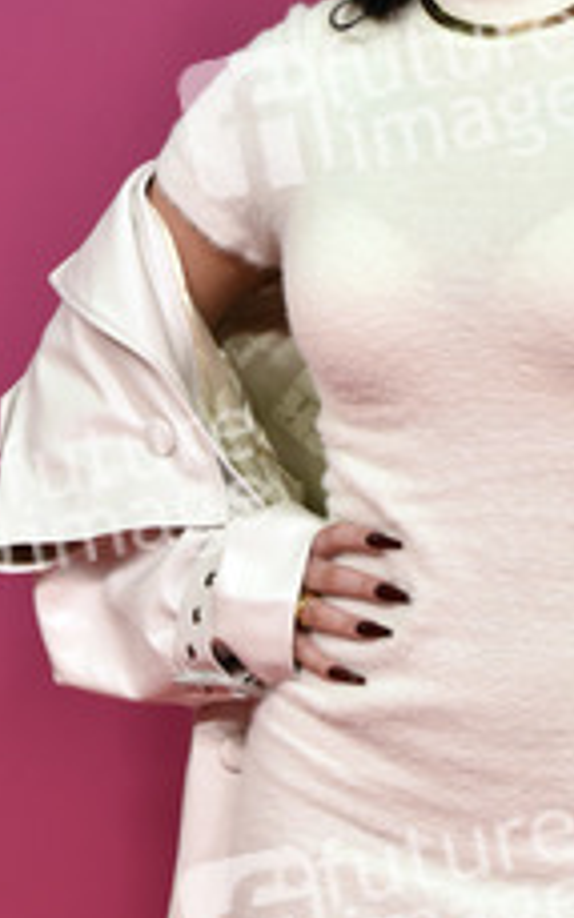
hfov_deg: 5.7
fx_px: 5785
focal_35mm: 231
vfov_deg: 9.1
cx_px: 502
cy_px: 305
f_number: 5.6
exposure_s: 1/200
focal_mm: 130
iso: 2000
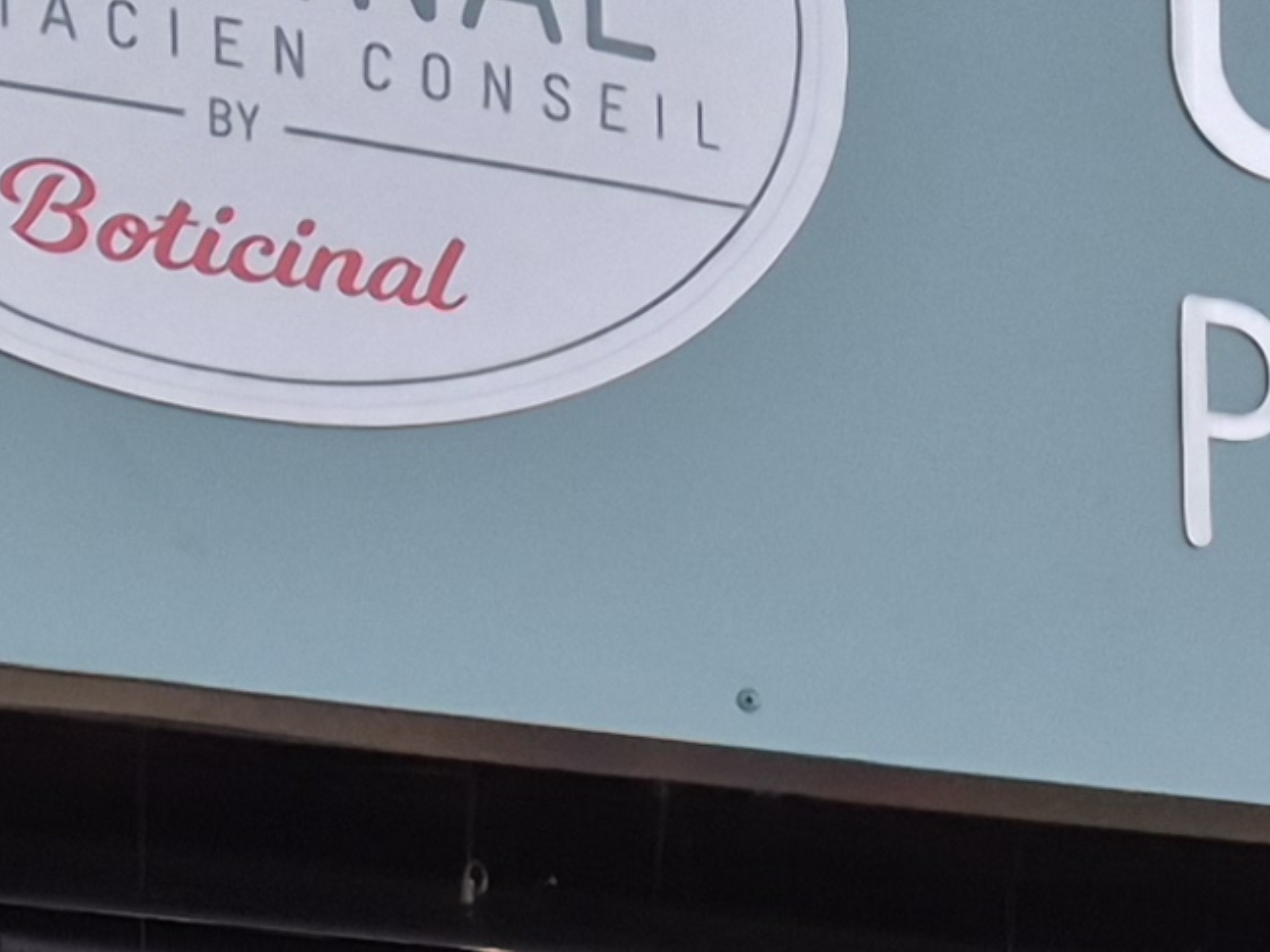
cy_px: 2139
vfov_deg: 9.5
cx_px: 1823
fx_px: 5210
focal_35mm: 142
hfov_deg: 13.2
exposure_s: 1/100
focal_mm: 5.4
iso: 25
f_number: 1.8
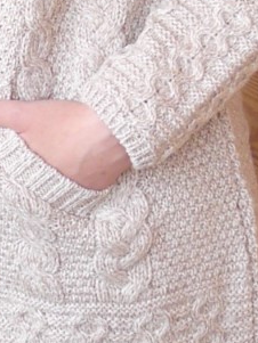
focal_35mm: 172
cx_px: -35
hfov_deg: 8.6
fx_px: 1708
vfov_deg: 11.1
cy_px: -163
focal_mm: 6
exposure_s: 1/100
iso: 100
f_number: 2.8
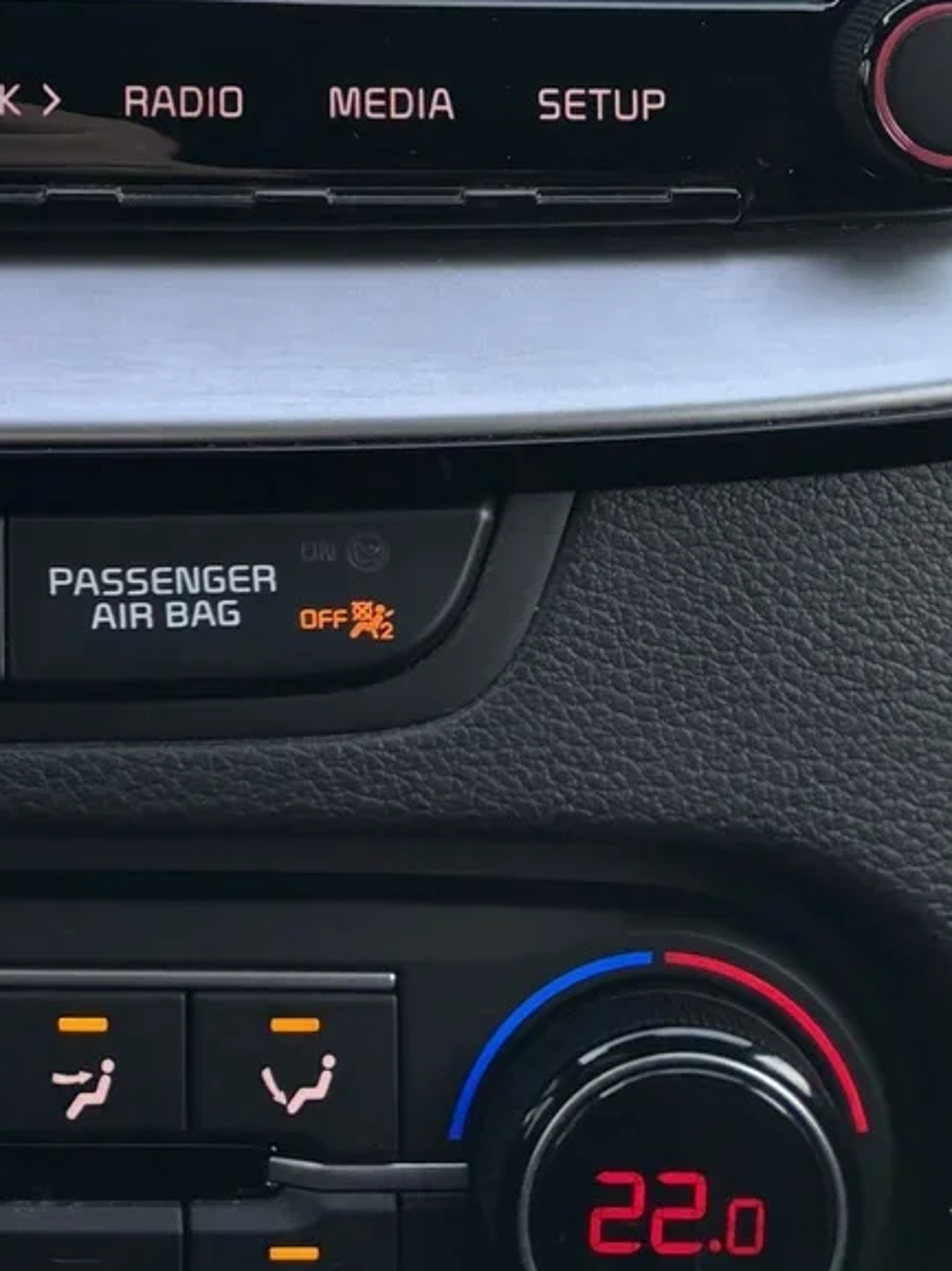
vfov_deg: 23.3
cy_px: -477
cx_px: -110
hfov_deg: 19.5
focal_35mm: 72
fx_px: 2642
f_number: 1.6
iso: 50
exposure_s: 1/121
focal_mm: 5.96
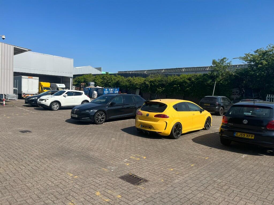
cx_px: 137
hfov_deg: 67.3
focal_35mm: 26
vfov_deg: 53.1
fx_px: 206
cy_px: 102
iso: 50
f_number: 1.6
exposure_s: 1/3745
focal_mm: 5.1
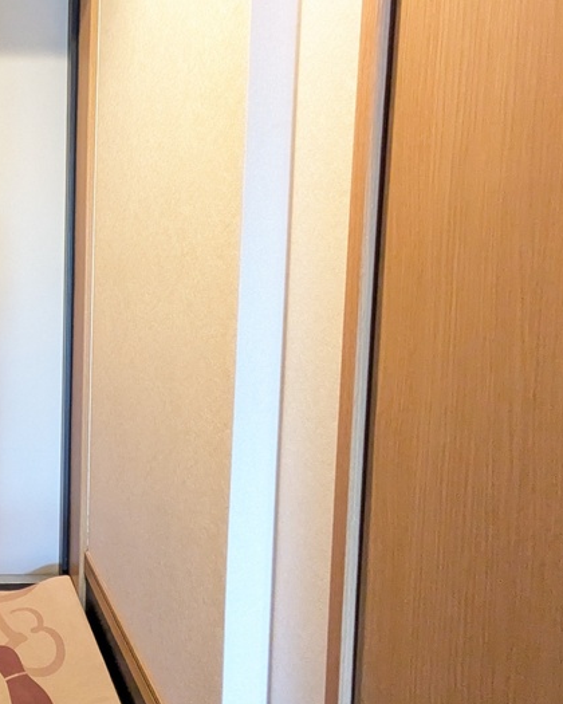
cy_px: 267
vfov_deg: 67.1
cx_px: -74
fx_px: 521
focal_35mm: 25
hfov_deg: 42.7
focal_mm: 1.83
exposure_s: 1/24
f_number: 2.2
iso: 1313
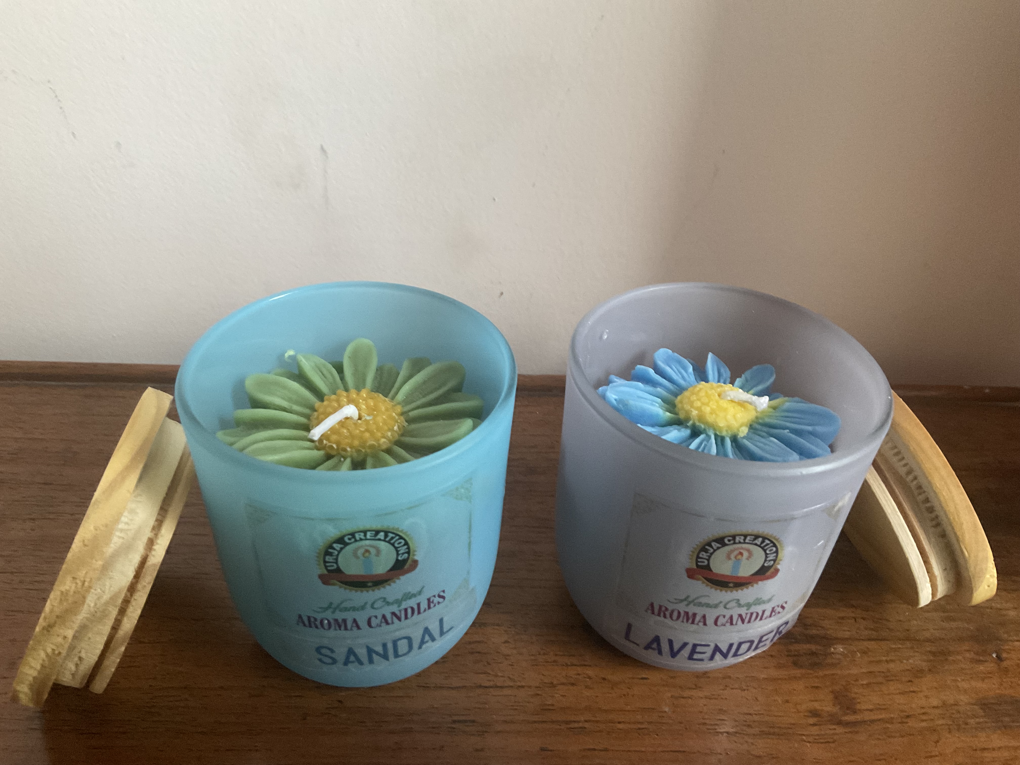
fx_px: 855
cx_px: 510
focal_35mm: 29
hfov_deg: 61.7
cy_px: 382
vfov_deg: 48.2
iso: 250
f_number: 1.8
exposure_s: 1/60
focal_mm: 3
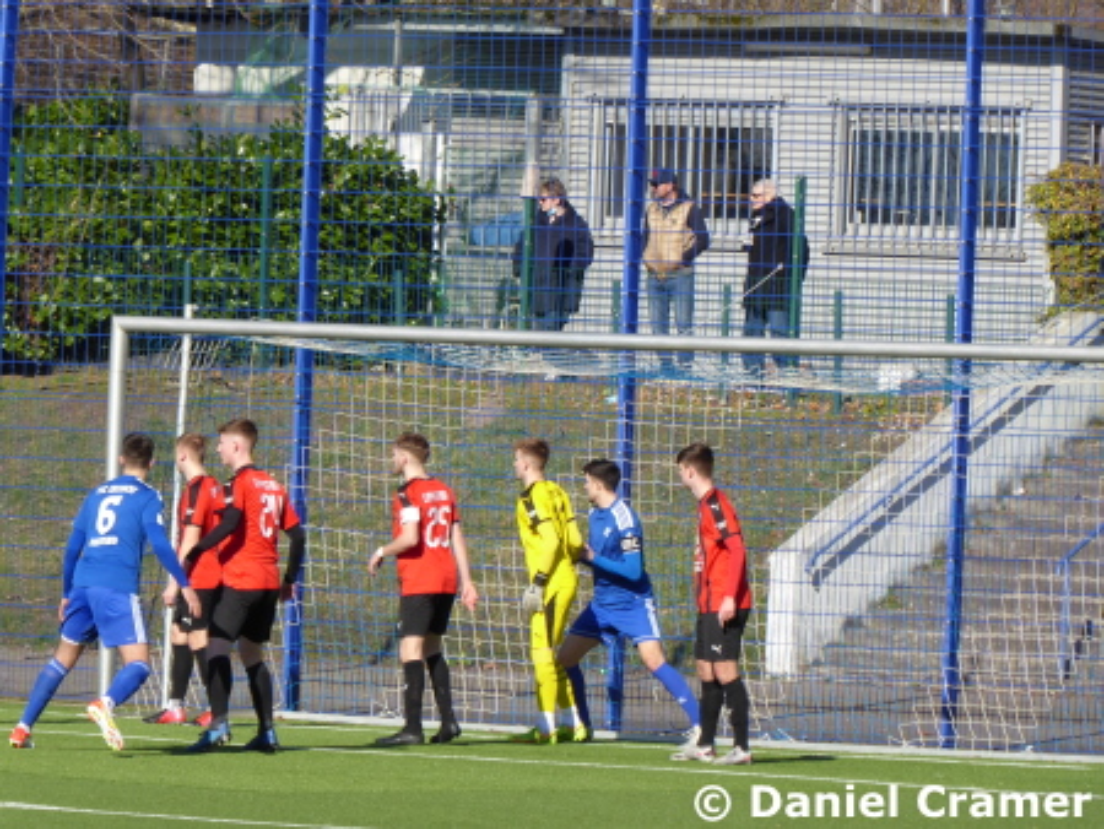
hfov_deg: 5.3
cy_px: 414
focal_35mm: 373
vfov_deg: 4.0
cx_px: 552
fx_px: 11902
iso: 80
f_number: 6
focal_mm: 66.8
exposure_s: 1/250
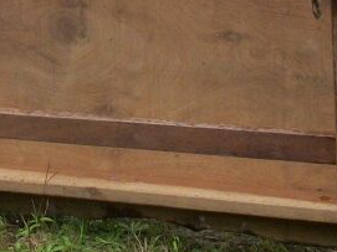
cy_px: 27
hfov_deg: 12.9
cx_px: -4
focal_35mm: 151
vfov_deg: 9.8
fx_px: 1469
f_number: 2.9
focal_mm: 5.7
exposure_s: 1/100
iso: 80
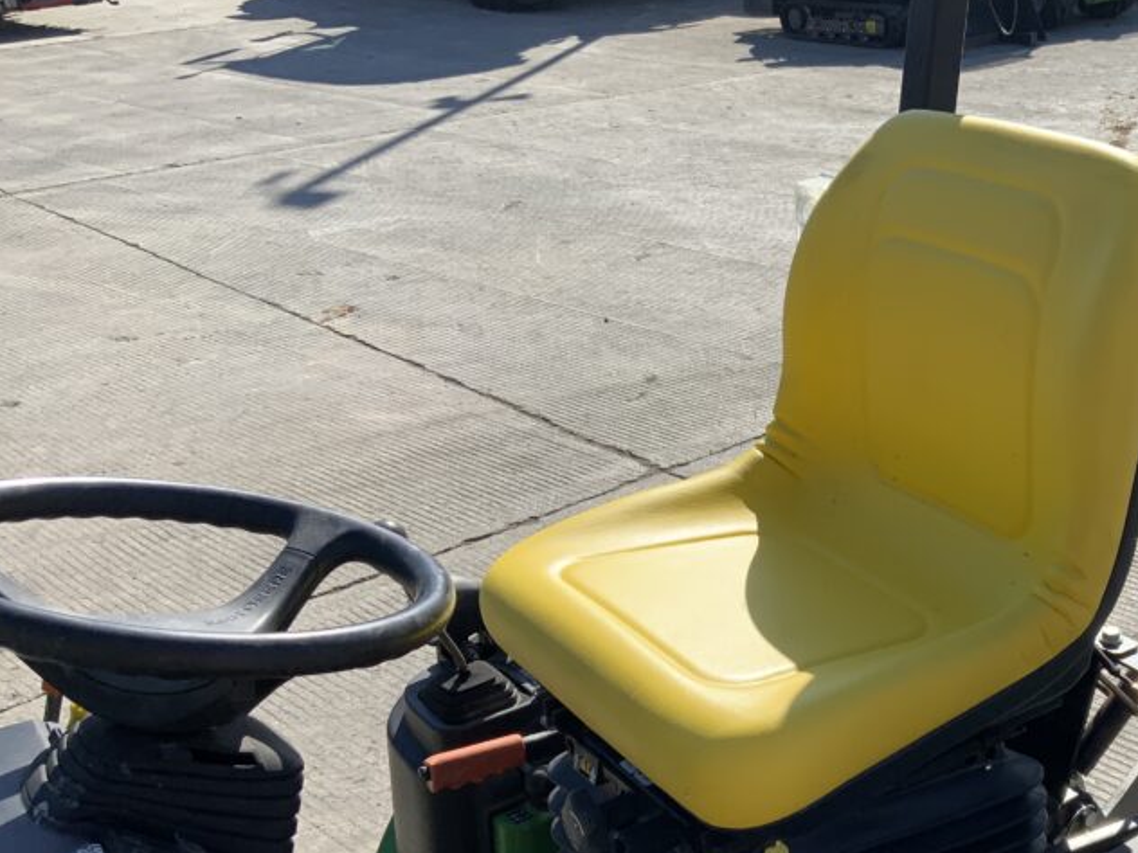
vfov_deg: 30.7
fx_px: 1545
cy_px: 565
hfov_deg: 38.9
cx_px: 908
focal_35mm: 47
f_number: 1.8
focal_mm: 3
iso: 16
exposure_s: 1/1675
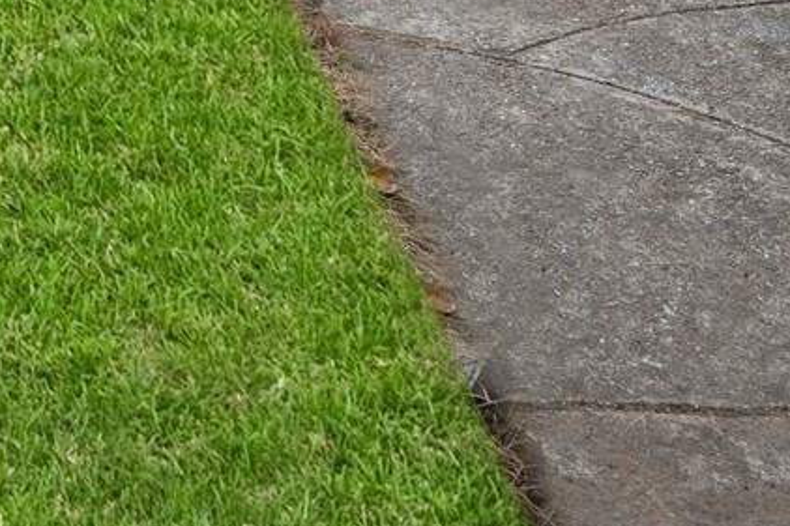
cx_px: -47
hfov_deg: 27.5
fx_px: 1492
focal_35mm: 68
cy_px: -669
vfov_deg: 14.5
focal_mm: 14
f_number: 10
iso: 400
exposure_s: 1/25
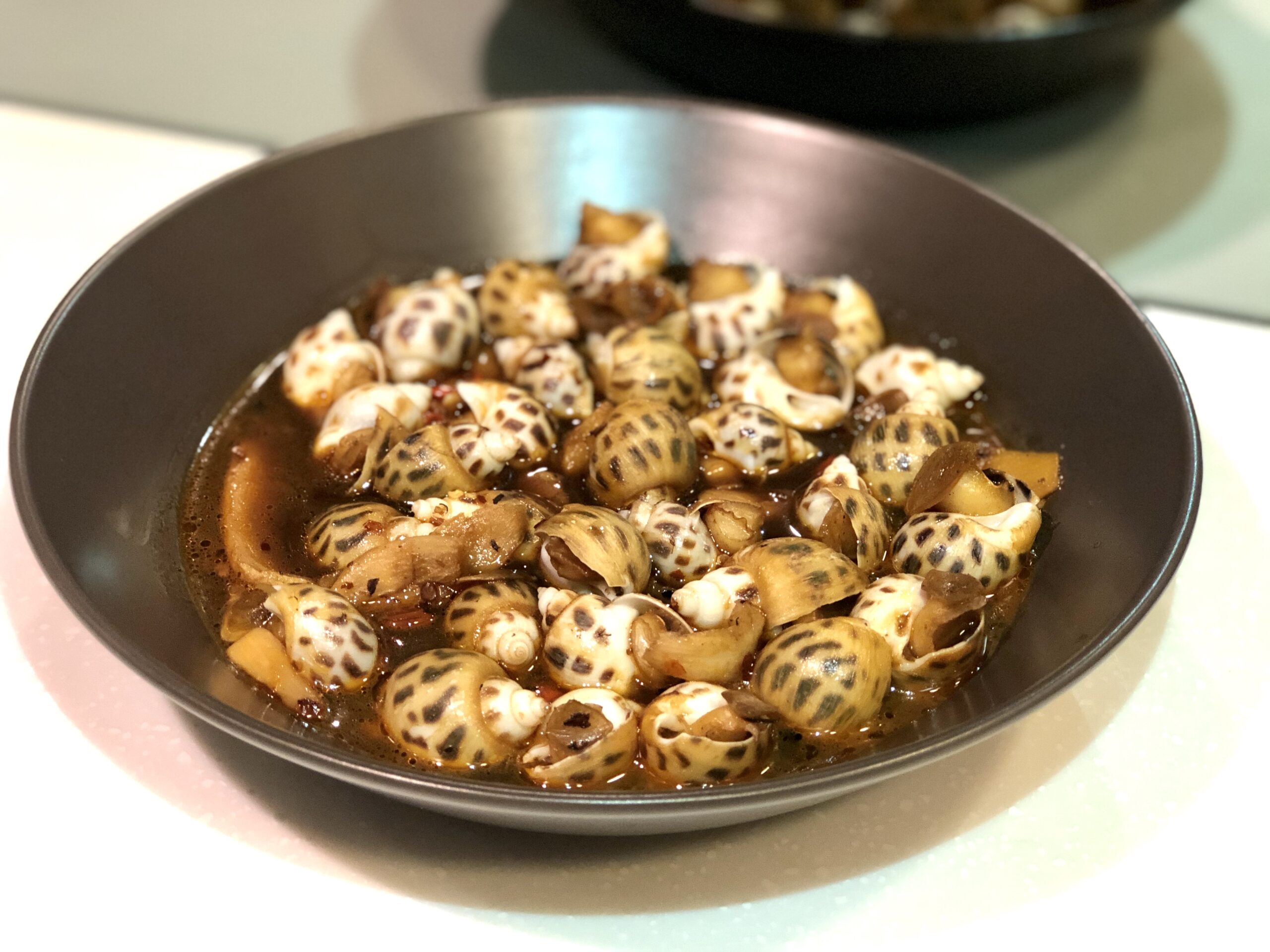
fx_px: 2091
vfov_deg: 25.7
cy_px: 476
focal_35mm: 57
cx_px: 635
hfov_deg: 33.8
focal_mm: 6.6
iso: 320
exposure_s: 1/33
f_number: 2.8
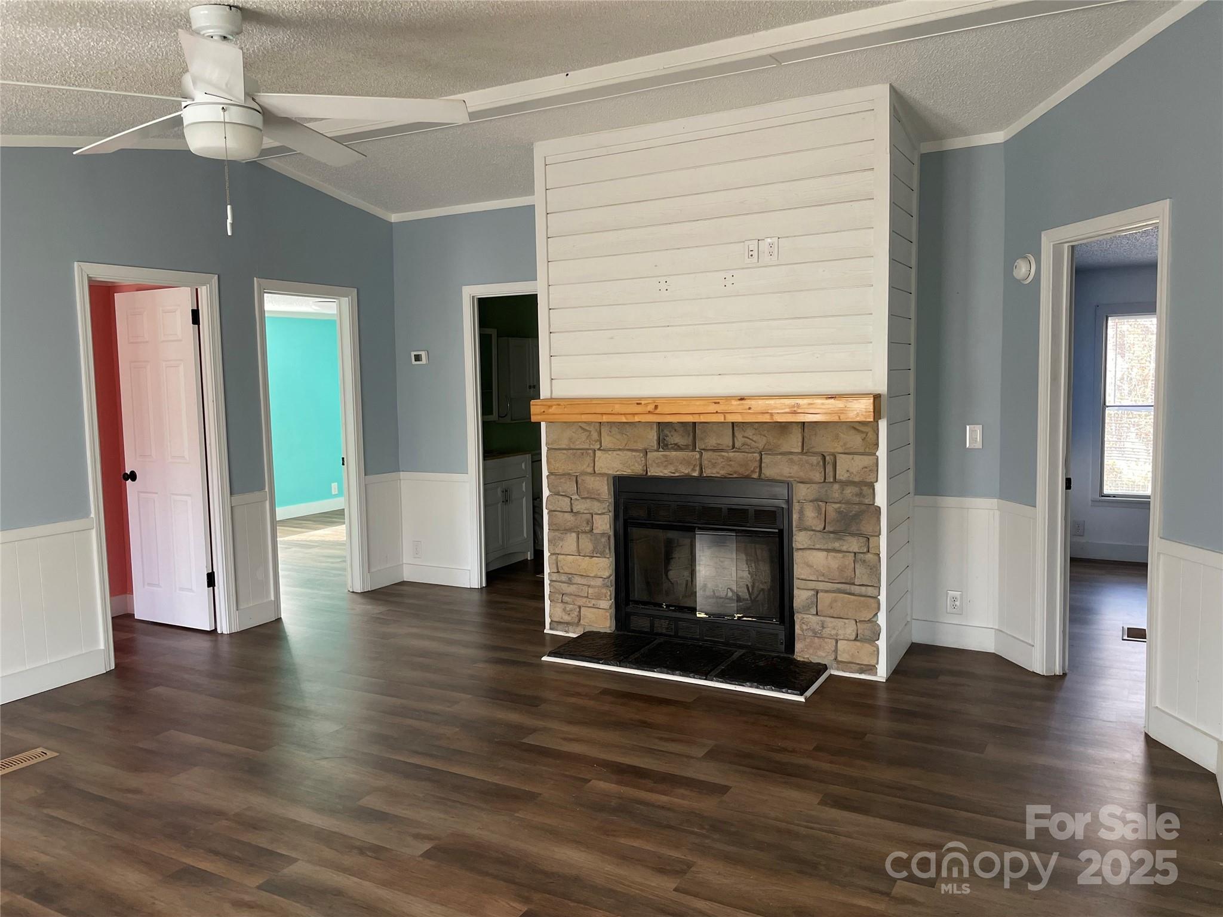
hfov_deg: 67.3
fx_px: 919
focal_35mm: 26
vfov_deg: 53.1
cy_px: 458
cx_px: 612
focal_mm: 4.2
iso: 125
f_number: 1.6
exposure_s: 1/117
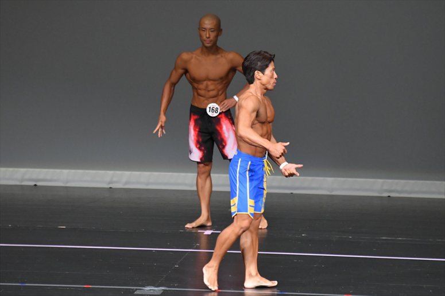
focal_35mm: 345
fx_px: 4263
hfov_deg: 6.0
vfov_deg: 4.0
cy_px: 148
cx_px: 222
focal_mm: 230
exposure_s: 1/400
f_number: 5.6
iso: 5000
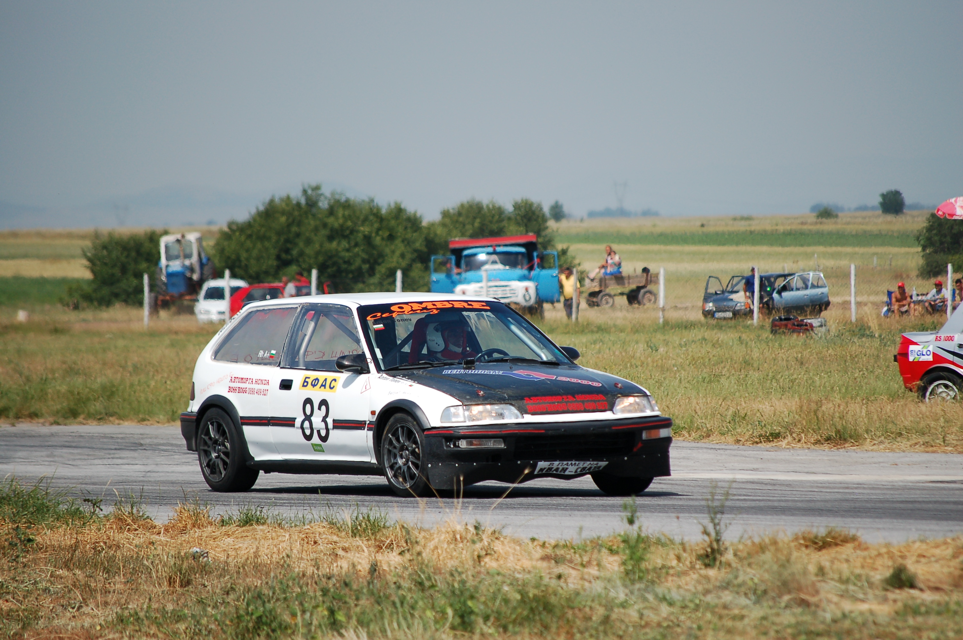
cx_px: 482
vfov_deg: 4.6
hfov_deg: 6.9
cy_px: 320
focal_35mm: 300
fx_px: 8018
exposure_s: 1/1250
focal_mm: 200
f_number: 5.6
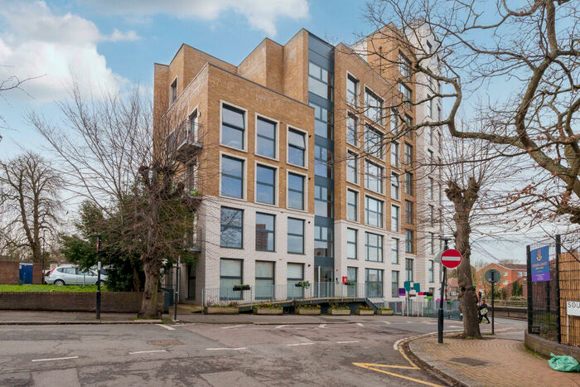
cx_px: 290
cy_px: 194
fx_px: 306
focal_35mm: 19
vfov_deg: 64.6
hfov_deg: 86.9
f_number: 8
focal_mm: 13
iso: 400
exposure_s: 1/320
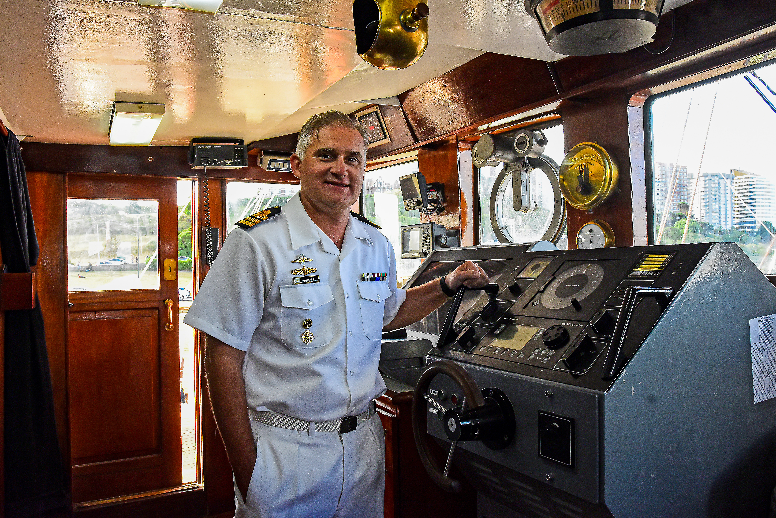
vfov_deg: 47.9
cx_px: 388
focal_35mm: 27
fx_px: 582
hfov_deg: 67.4
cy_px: 259
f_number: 6.3
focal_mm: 18
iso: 1600
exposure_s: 1/125
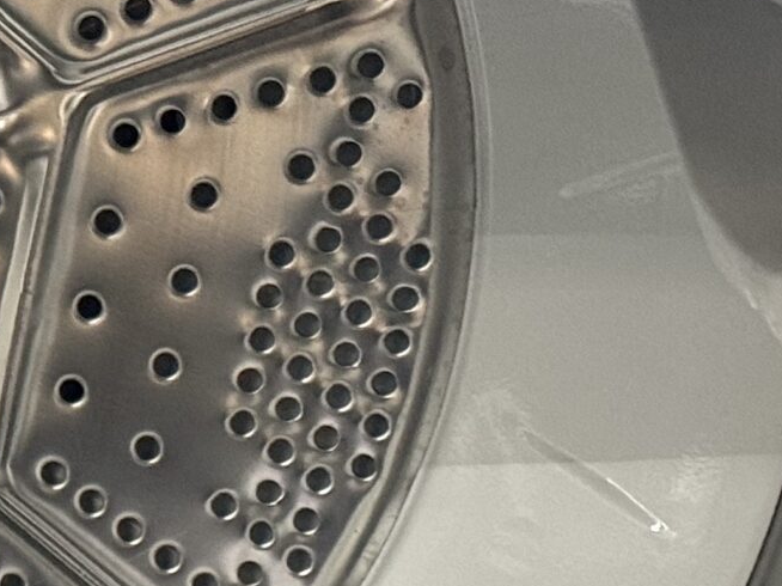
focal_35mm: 188
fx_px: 4245
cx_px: -319
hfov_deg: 10.2
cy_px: 824
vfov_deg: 7.8
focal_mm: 6.76
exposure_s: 1/40
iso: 500
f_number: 1.78
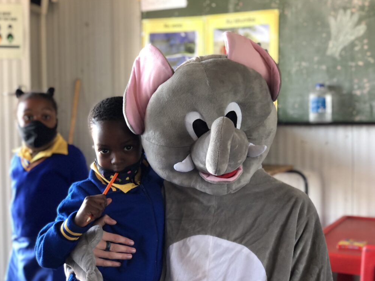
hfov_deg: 36.2
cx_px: 187
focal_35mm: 53
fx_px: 574
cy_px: 139
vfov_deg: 27.5
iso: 100
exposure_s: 1/40
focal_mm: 6
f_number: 2.4
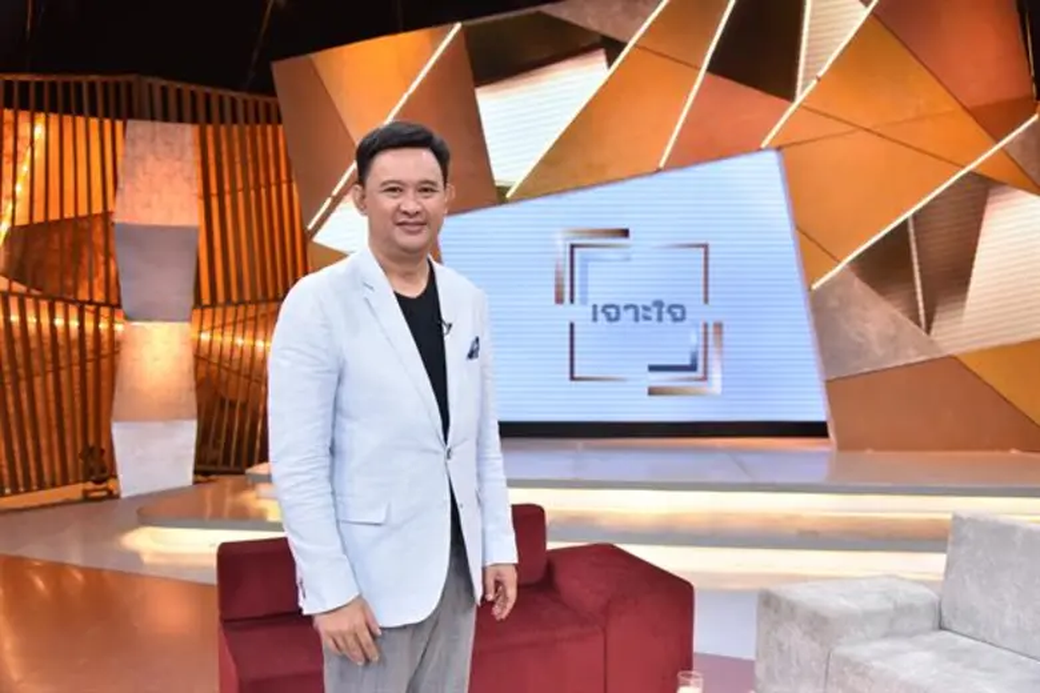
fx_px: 982
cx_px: 520
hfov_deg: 55.8
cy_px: 346
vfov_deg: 38.9
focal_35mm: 34
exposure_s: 1/160
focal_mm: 34
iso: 1600
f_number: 4.5
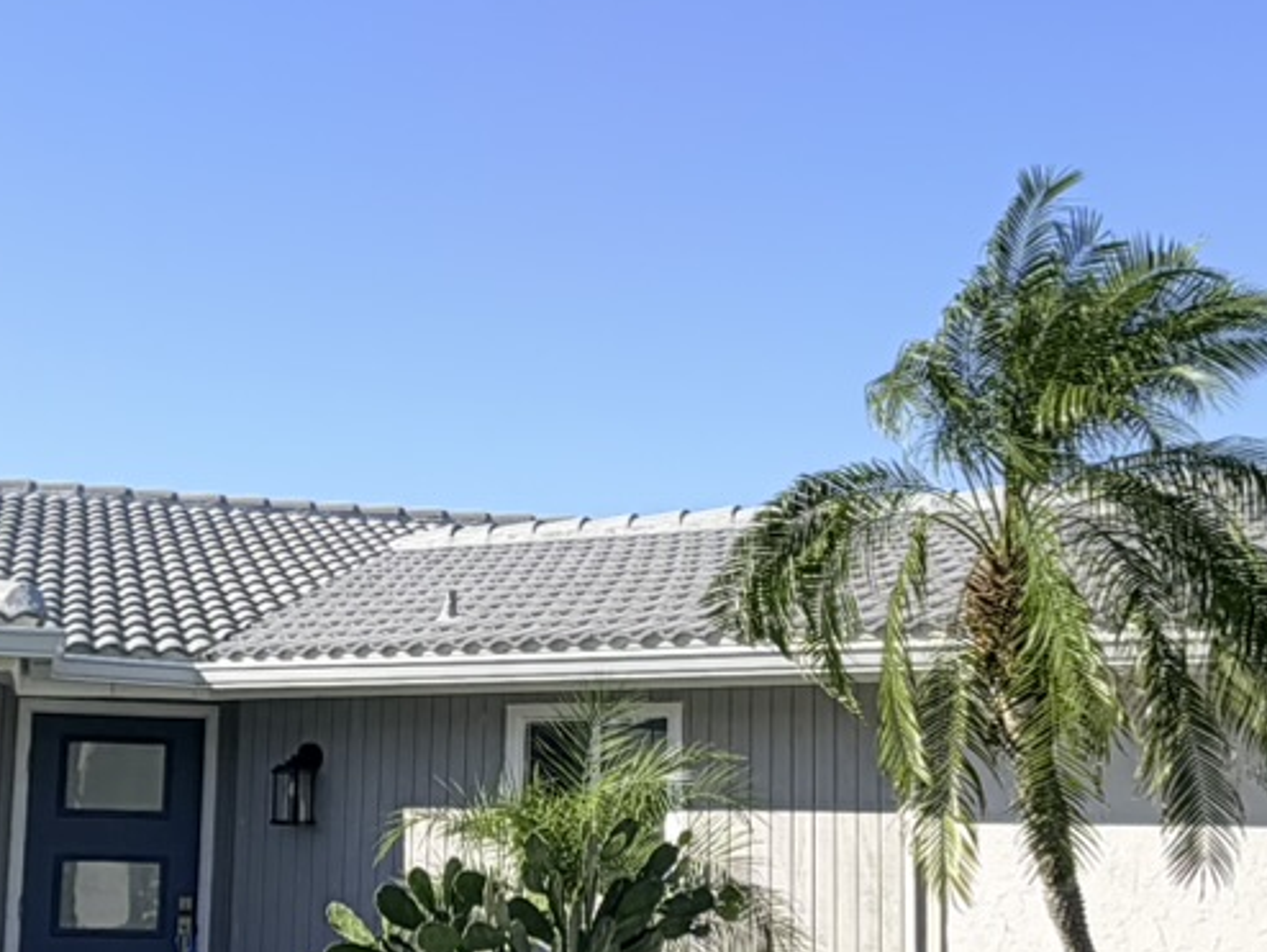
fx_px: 2124
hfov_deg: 33.1
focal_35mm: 58
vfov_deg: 25.2
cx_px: 495
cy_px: 534
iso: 20
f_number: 2.2
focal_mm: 2.22
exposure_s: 1/853
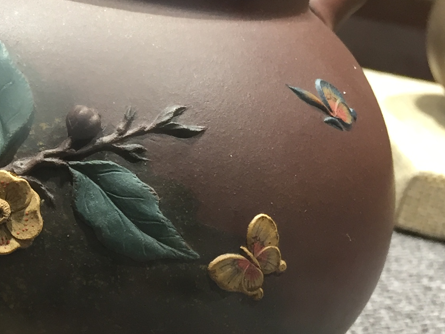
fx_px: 1080
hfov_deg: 21.5
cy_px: 95
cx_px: -98
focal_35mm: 84
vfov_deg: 17.5
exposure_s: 1/33
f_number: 2.2
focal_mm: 4.15
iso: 80
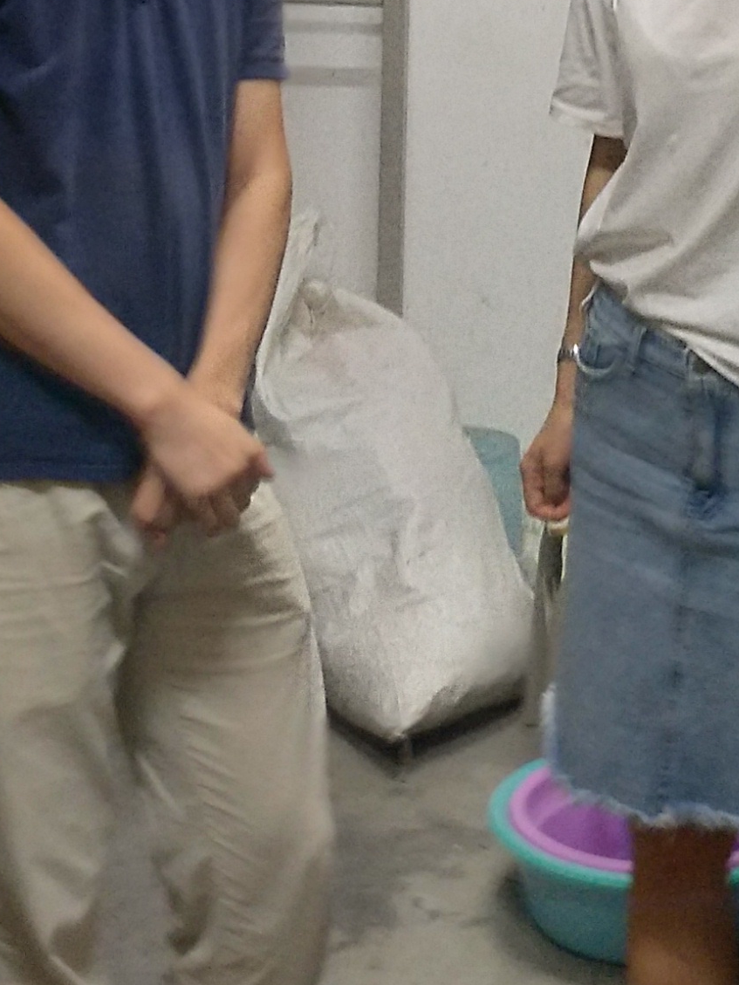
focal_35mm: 85
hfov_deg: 17.2
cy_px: -362
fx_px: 2419
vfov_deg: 20.6
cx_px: 585
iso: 403
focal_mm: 3.94
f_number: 1.9
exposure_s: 1/25
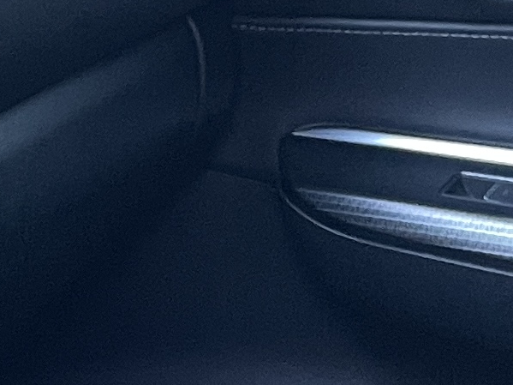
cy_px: 565
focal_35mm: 175
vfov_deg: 8.3
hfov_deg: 11.3
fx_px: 2593
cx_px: 110
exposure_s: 1/60
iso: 125
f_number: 1.6
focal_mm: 4.2
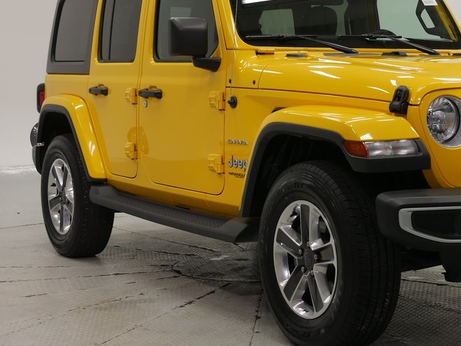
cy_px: 168
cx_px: 358
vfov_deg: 18.2
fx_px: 1079
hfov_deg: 23.8
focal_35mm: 81
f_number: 5.3
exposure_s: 1/60
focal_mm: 26
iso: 250
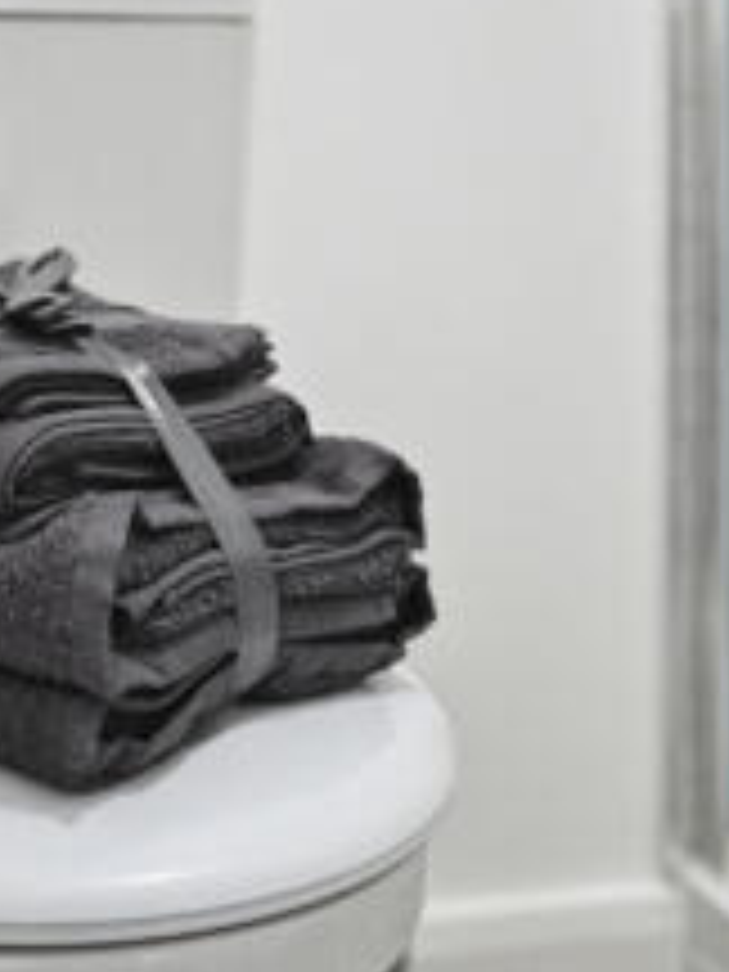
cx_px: 279
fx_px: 2078
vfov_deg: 26.2
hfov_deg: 19.9
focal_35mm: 74
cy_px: 362
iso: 100
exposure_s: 1/50
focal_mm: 35
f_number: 2
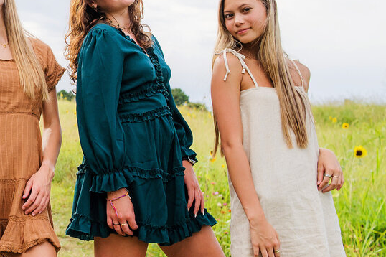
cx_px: -4
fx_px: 836
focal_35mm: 78
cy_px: 81
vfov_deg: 17.4
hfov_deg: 24.7
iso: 400
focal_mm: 35
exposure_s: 1/4000
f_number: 4.5
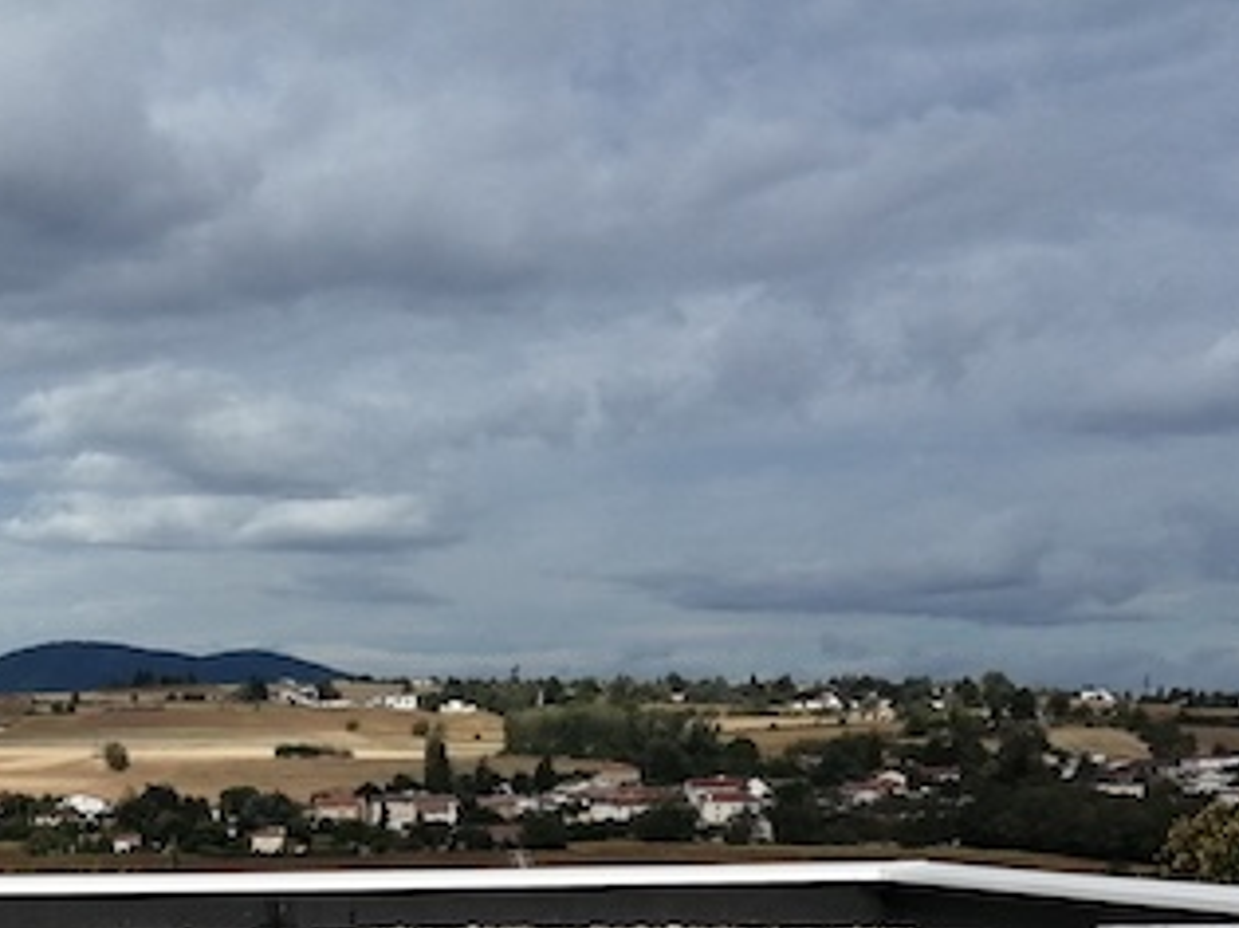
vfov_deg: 20.5
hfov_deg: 28.4
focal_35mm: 66
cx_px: 161
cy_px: 1172
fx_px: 2361
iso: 50
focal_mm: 3.46
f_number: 1.8
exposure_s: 1/2421
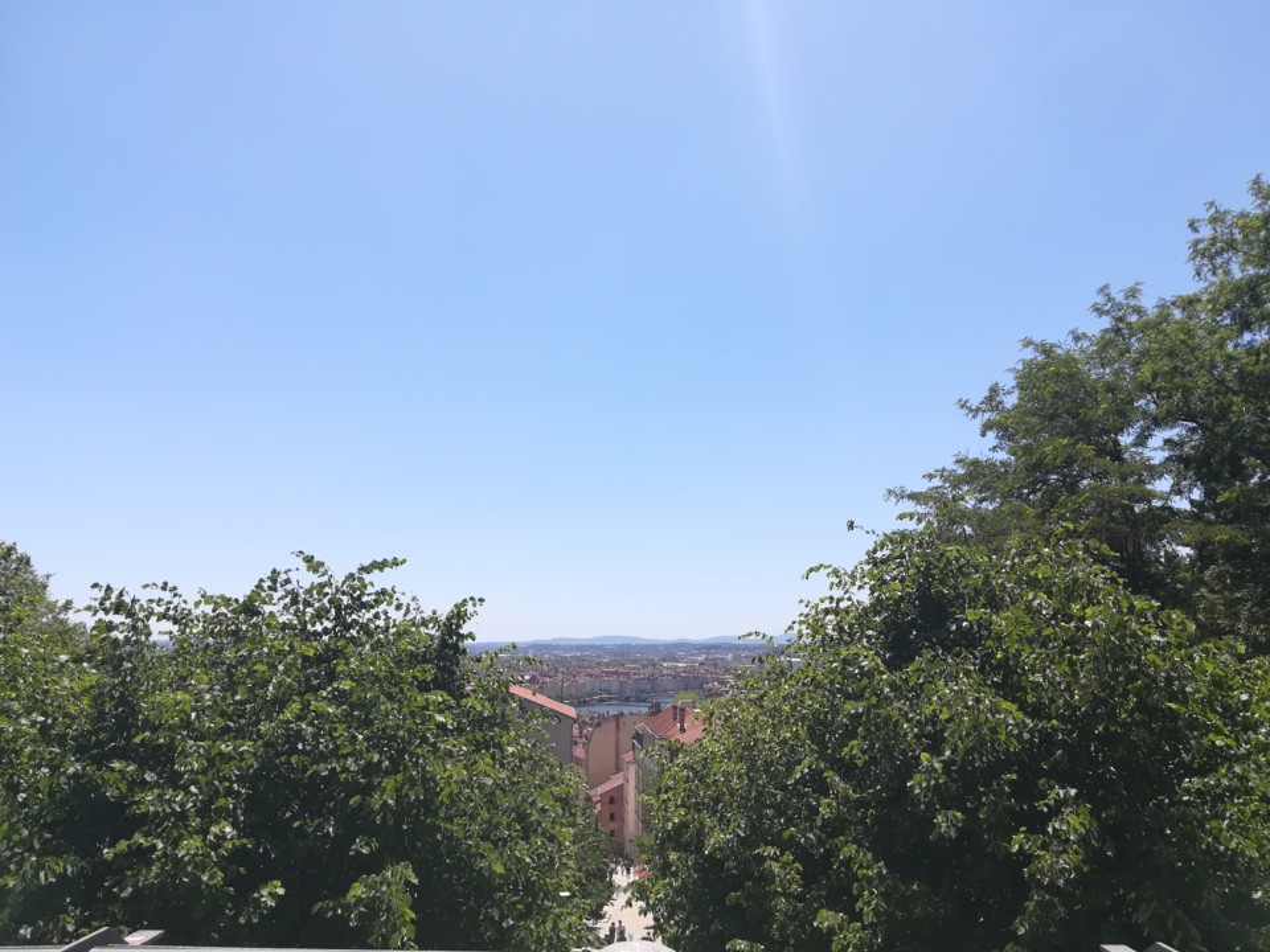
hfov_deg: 67.3
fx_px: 954
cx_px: 635
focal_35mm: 26
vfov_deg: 53.1
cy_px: 476
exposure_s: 1/913
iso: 50
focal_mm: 3.83
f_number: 2.2
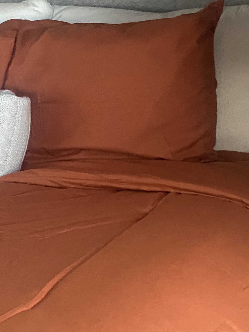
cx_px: -56
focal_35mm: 78
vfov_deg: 25.0
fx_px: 748
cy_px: 147
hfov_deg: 17.9
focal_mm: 4.25
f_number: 1.8
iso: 640
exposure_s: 1/33
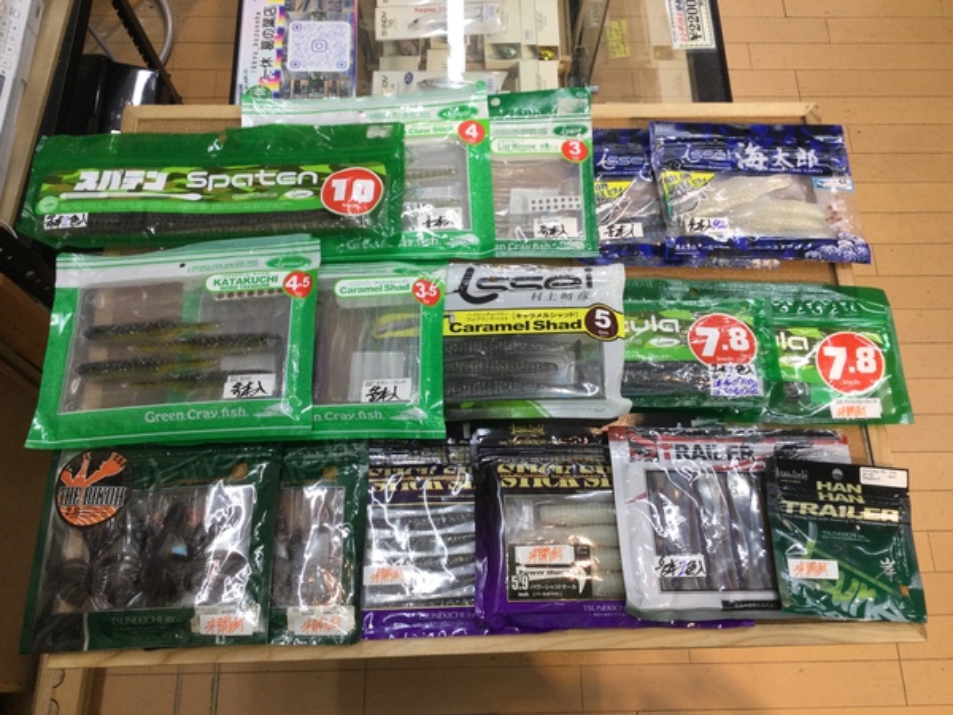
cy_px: 358
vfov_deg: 45.4
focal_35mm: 31
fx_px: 853
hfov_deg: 58.4
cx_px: 476
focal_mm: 3.3
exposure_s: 1/40
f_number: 2.4
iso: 25
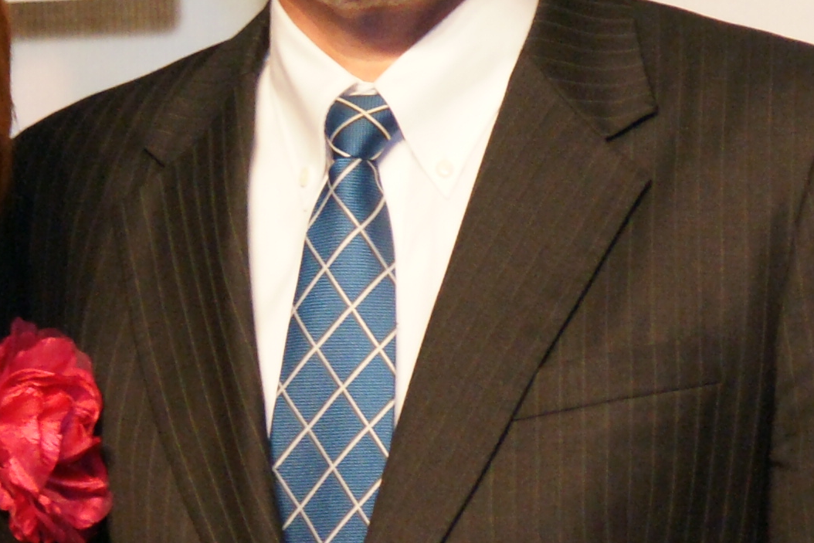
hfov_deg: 6.8
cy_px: 276
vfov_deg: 4.5
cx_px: 83
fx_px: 6874
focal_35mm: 304
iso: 1600
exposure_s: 1/80
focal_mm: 50
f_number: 5
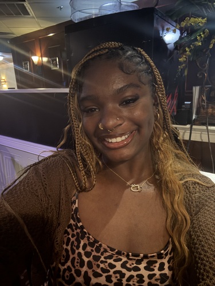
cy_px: 143
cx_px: 108
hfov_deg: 58.9
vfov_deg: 73.9
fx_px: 190
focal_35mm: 23
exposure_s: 1/15
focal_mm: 2.69
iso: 1250
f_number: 1.9
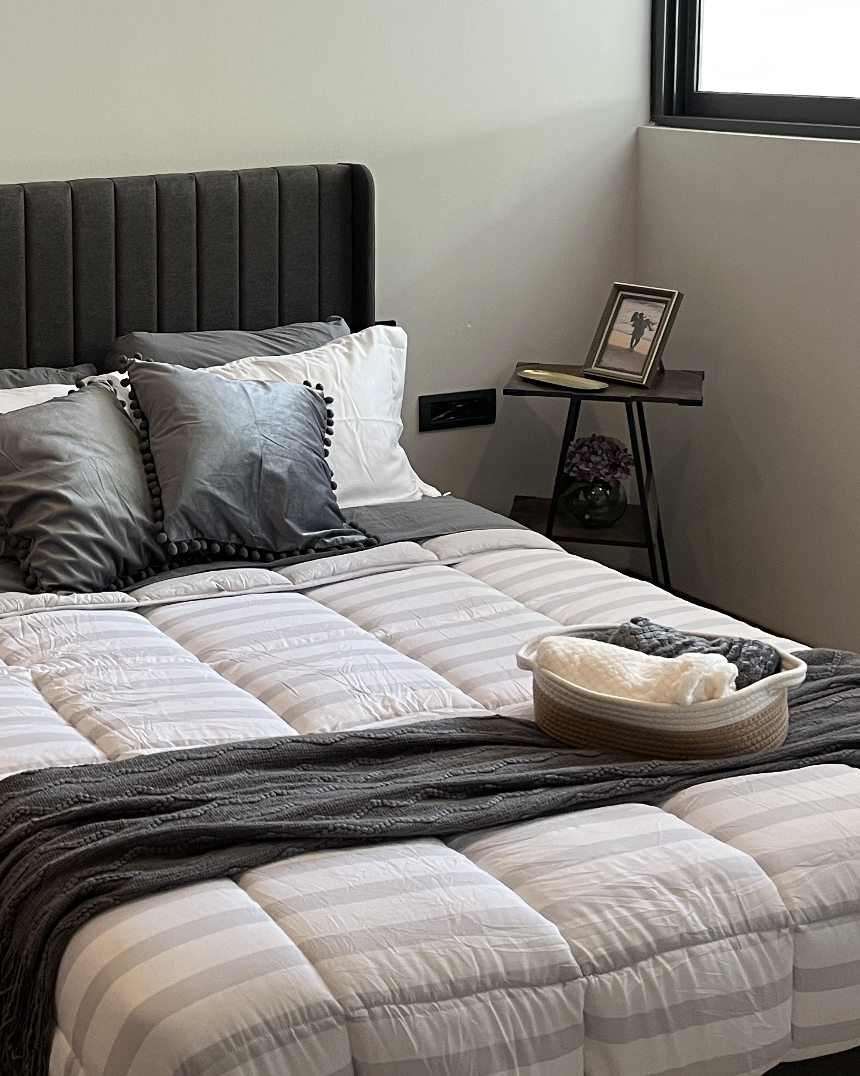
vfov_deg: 34.2
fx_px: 1718
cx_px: -11
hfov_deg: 26.5
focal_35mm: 54
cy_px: 302
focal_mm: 5.1
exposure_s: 1/96
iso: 125
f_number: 1.6
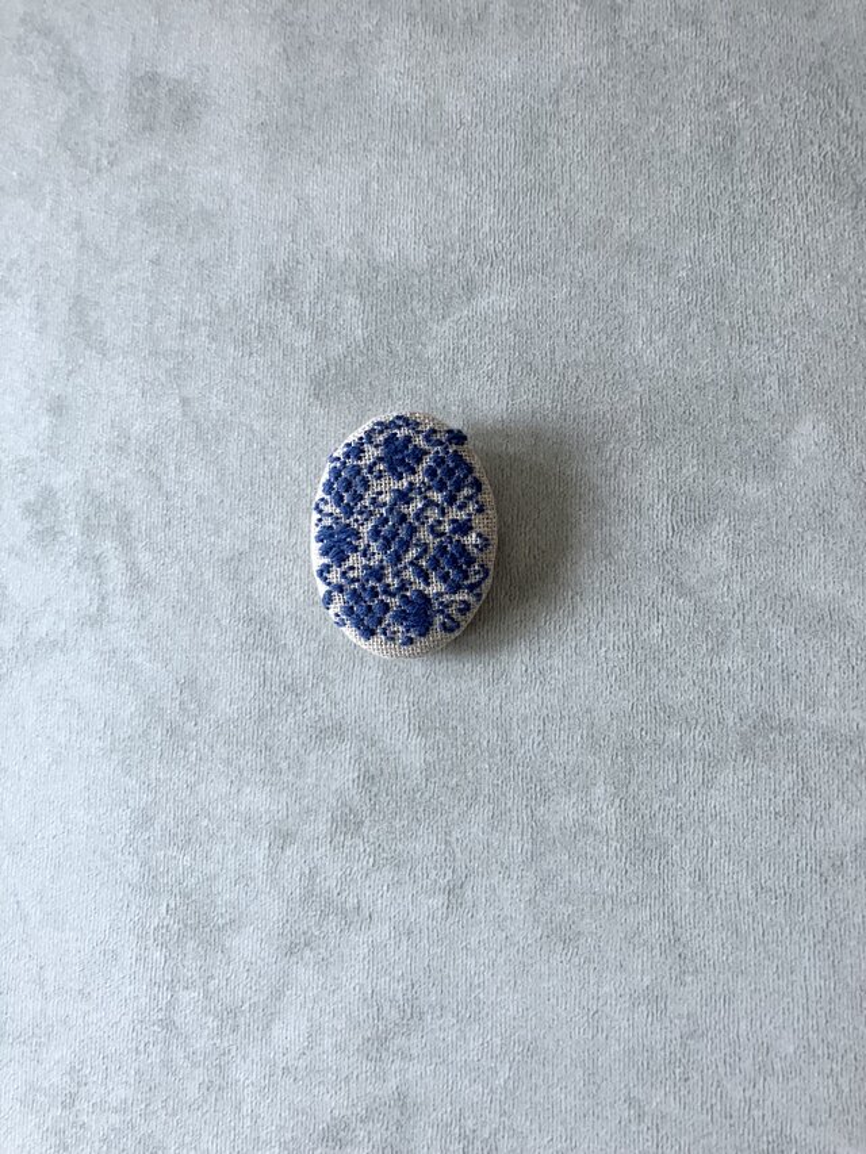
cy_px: 577
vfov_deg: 63.4
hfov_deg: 49.8
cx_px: 433
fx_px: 934
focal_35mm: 28
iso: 250
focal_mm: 3.99
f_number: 1.8
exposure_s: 1/60
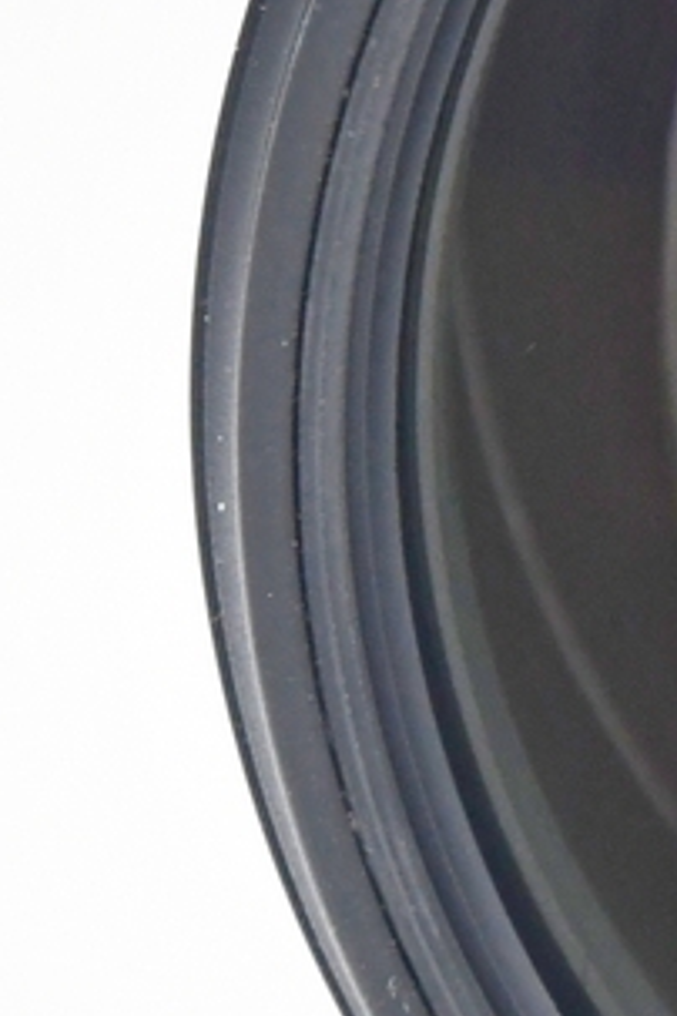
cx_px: 1609
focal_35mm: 406
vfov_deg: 5.1
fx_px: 11452
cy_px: 285
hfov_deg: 3.3
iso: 1250
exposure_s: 1/125
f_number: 7.1
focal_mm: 55
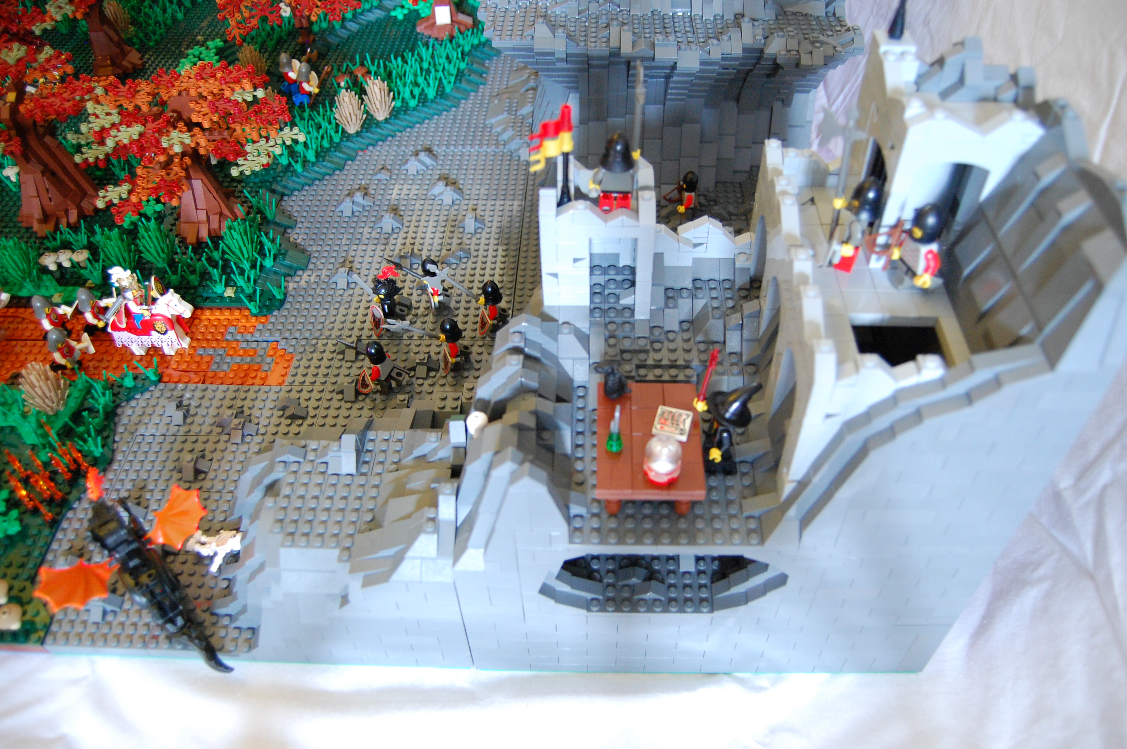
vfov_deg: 47.8
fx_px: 844
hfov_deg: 67.4
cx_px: 564
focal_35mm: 27
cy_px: 374
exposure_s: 1/3
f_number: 3.5
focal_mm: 18
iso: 1600
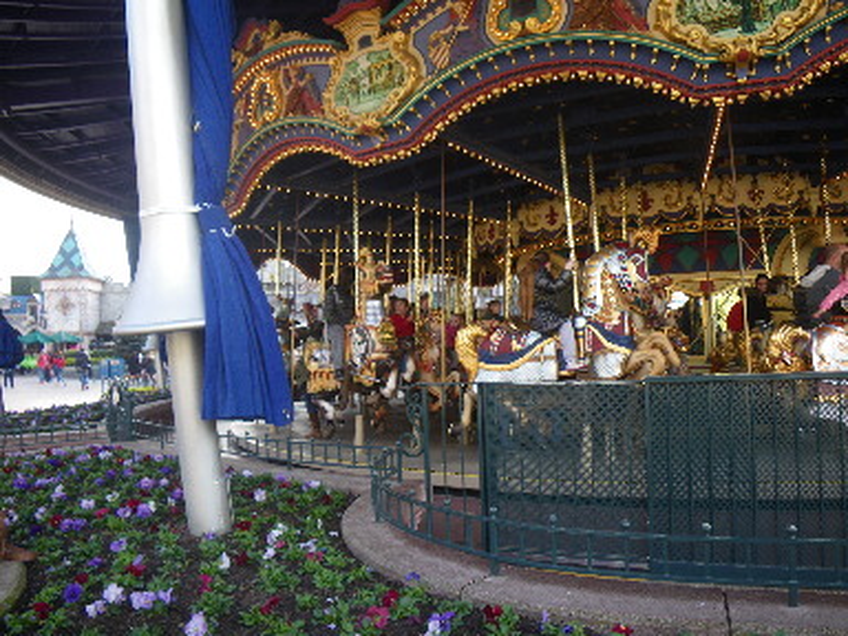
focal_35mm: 28
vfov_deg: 49.7
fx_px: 686
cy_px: 318
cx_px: 424
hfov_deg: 63.4
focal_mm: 5
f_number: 3.5
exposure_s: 1/50
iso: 50
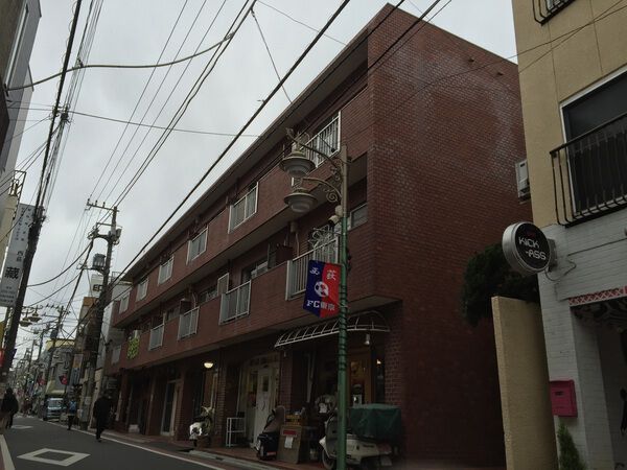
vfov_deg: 48.2
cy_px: 235
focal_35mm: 29
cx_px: 314
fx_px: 525
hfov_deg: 61.7
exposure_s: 1/395
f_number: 2.2
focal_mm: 4.15
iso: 32
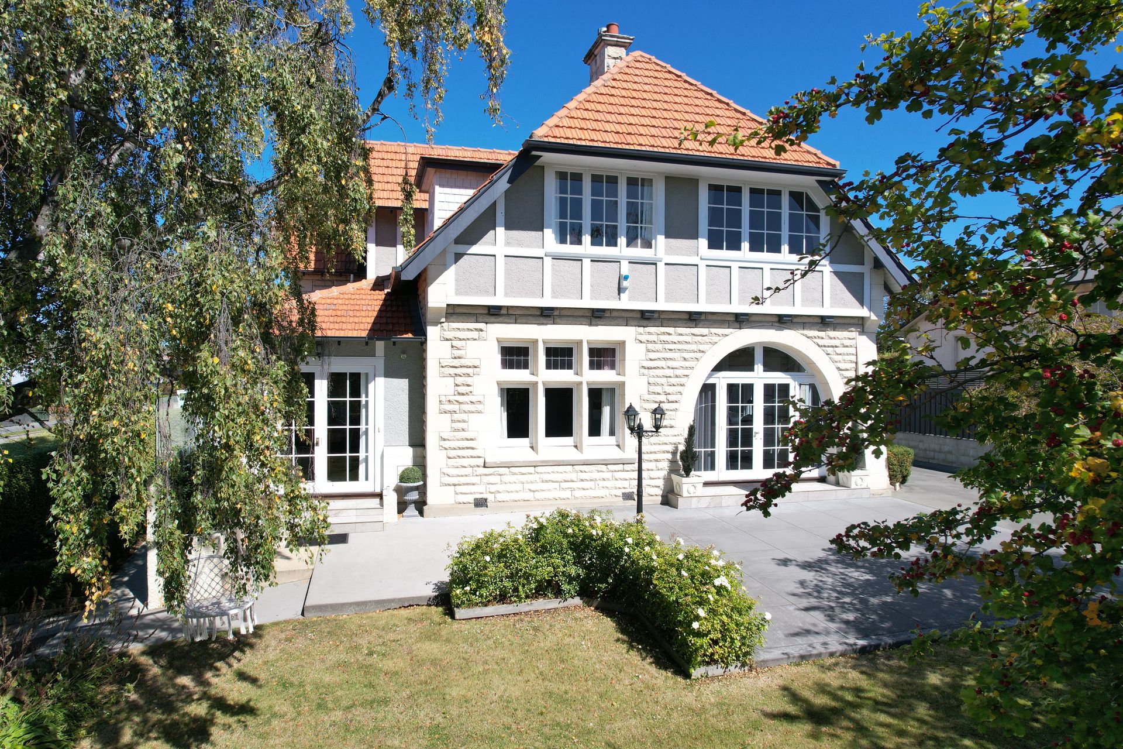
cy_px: 374
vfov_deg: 57.2
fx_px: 686
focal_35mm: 22
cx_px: 562
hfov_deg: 78.6
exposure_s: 1/1600
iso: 100
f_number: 2.8
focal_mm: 8.38
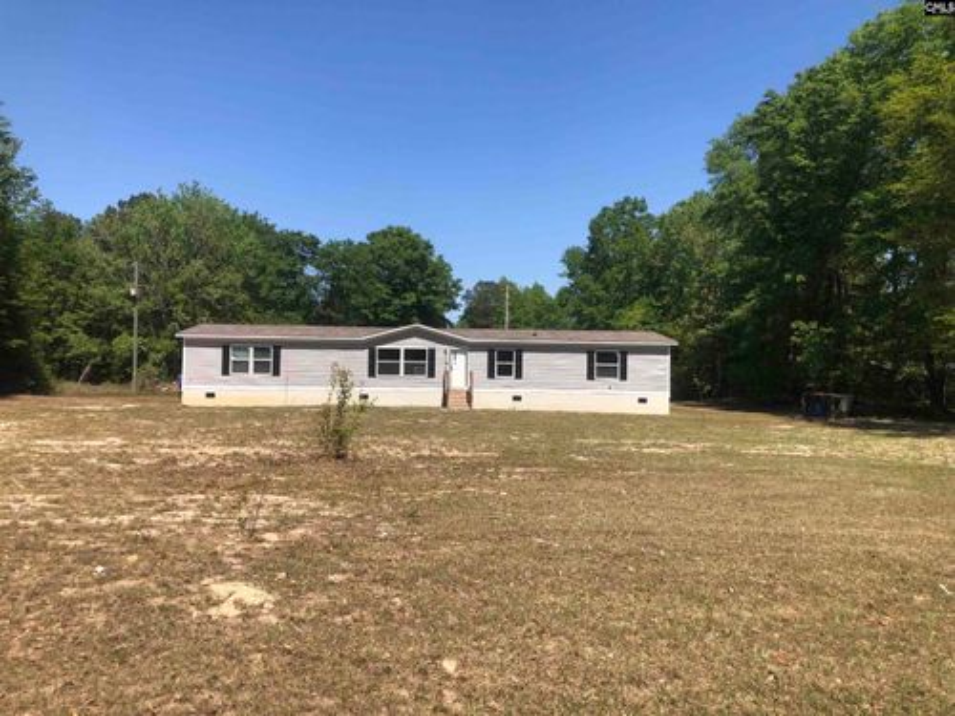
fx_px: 772
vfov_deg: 49.7
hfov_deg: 63.4
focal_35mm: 28
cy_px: 358
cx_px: 478
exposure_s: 1/1799
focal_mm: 3.99
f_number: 1.8
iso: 20
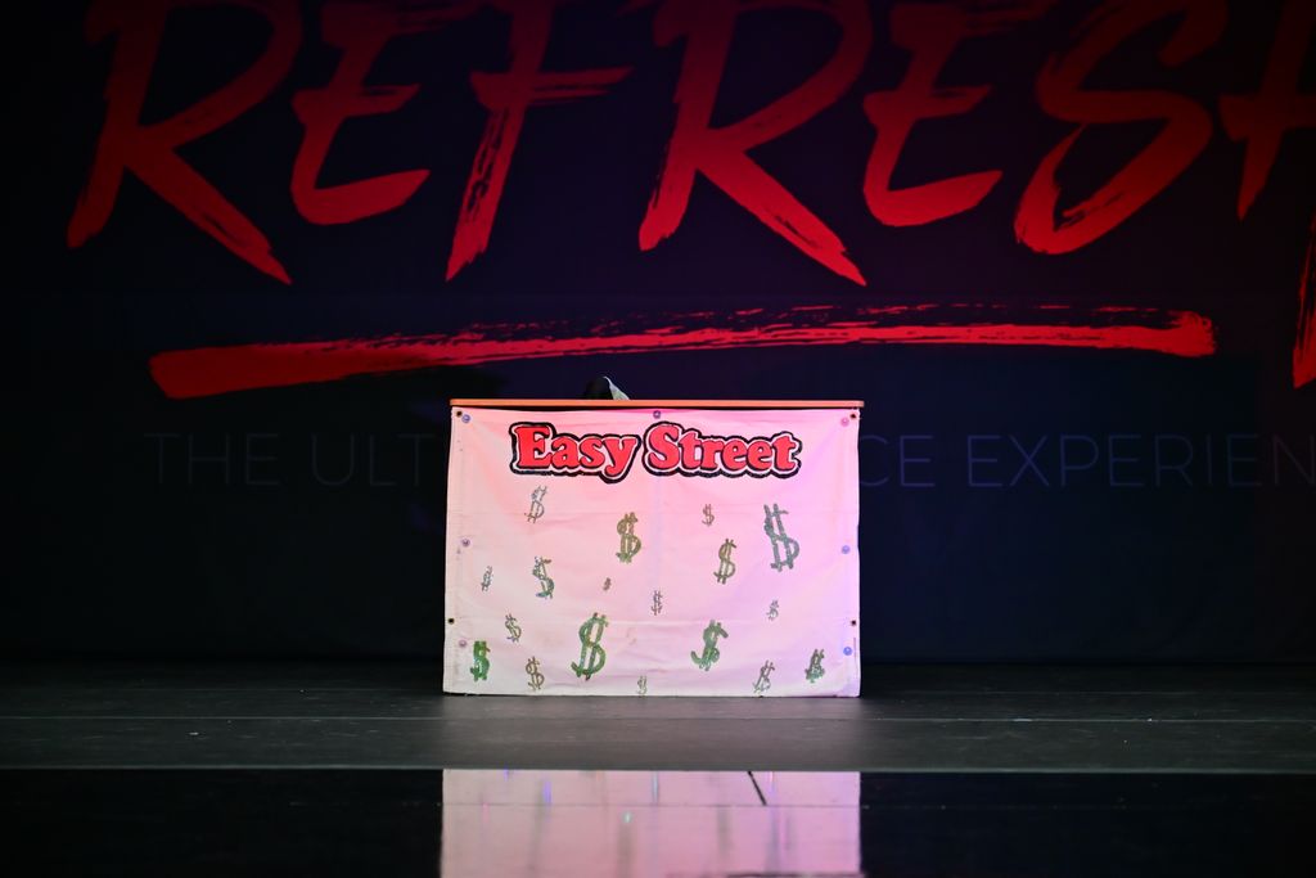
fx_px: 2559
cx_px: 658
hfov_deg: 28.8
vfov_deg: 19.5
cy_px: 439
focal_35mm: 70
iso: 3200
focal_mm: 70
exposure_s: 1/640
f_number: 3.5
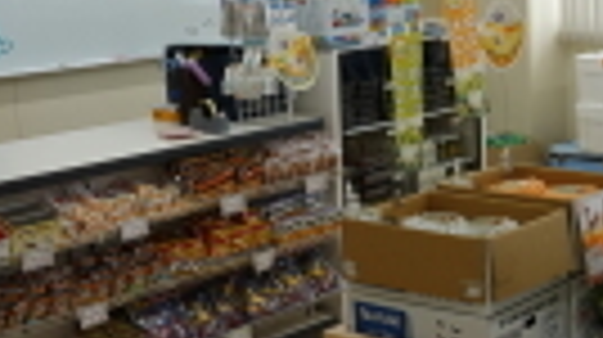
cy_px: 140
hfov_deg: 26.4
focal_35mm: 75
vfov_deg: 16.0
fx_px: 1198
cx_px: 639
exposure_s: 1/125
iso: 100
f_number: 2.4
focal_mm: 8.8
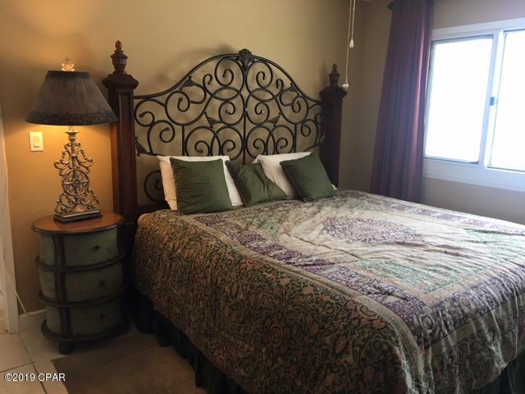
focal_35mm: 29
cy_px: 197
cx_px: 262
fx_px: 440
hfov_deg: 61.7
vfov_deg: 48.2
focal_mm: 4.15
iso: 50
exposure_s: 1/30
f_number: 2.2
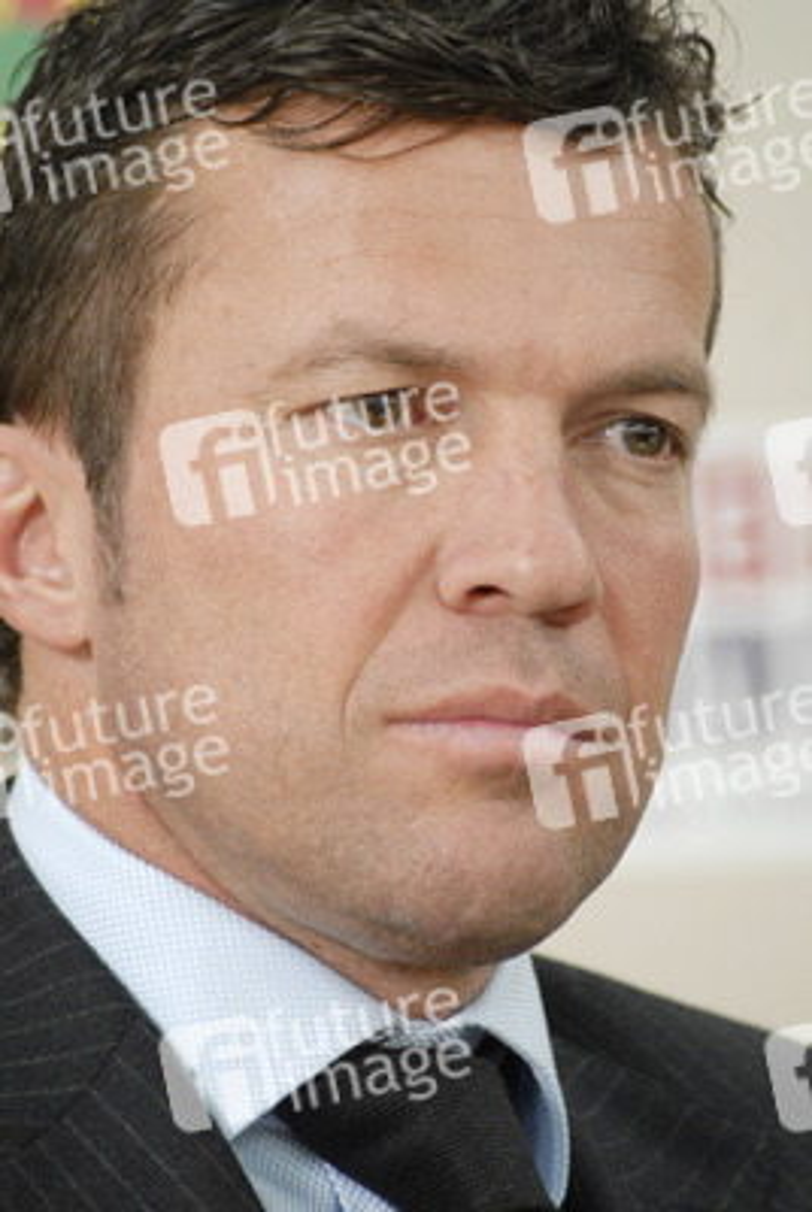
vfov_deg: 6.9
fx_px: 10114
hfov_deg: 4.6
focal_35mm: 300
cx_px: 406
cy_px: 606
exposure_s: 1/20
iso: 800
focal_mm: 200
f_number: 5
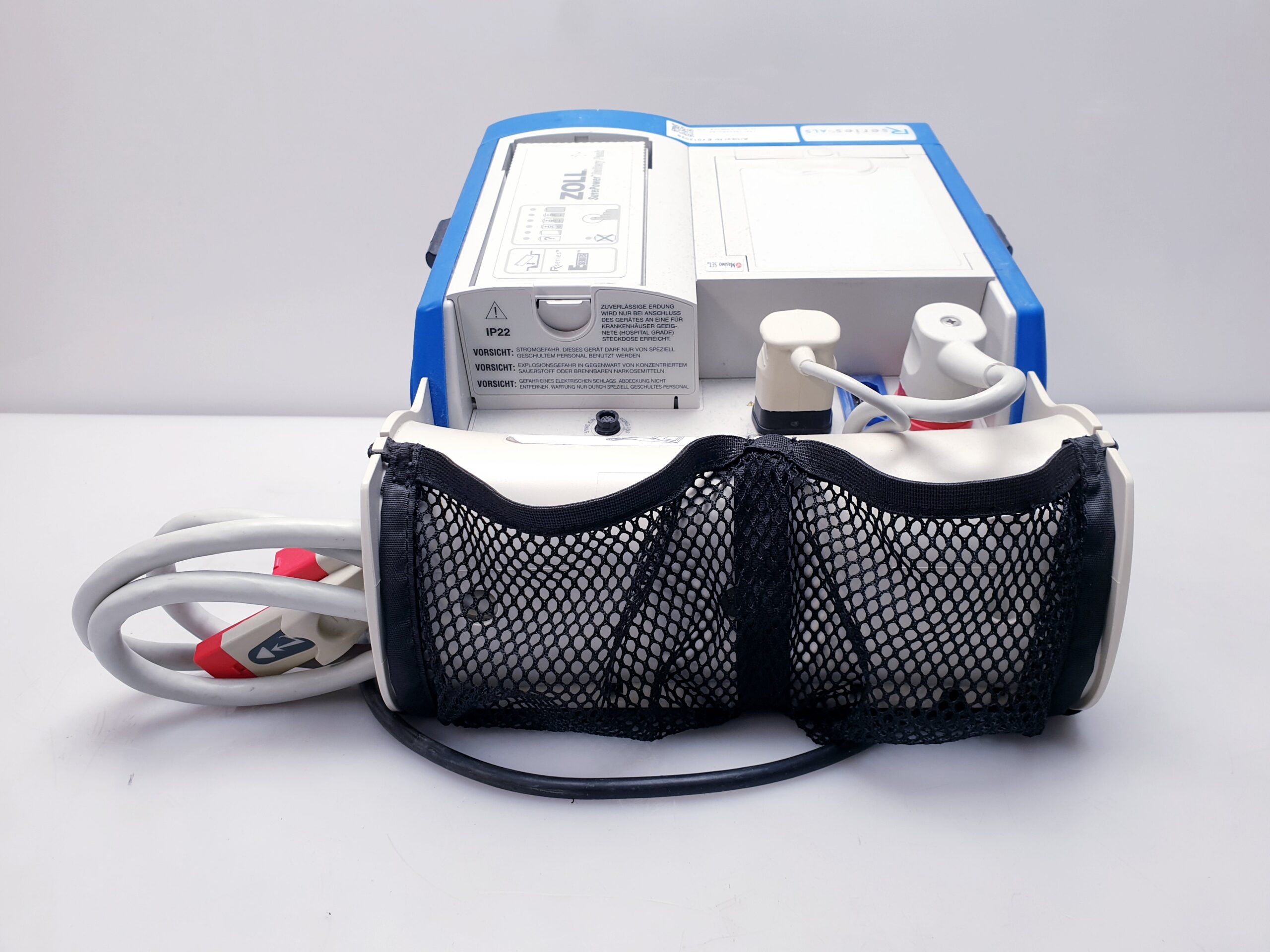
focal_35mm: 26
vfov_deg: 53.1
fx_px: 954
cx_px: 635
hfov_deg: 67.3
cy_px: 476
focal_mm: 4.3
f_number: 2.4
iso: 64
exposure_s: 1/50
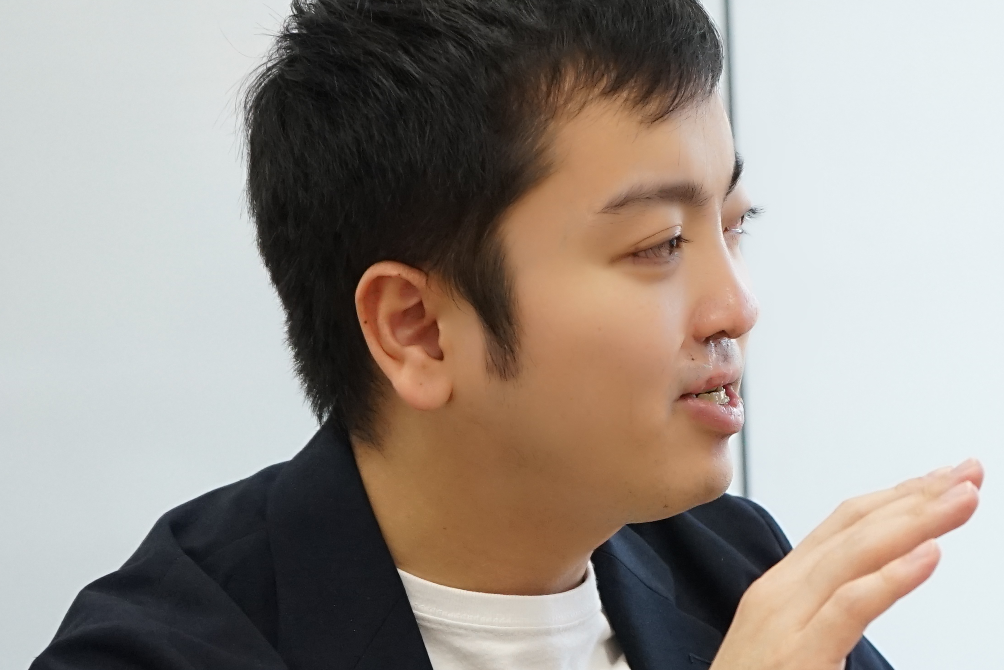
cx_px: 947
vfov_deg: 10.6
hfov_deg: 15.8
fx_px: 3570
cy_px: 667
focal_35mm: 128
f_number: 4.5
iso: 2000
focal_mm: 47
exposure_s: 1/200
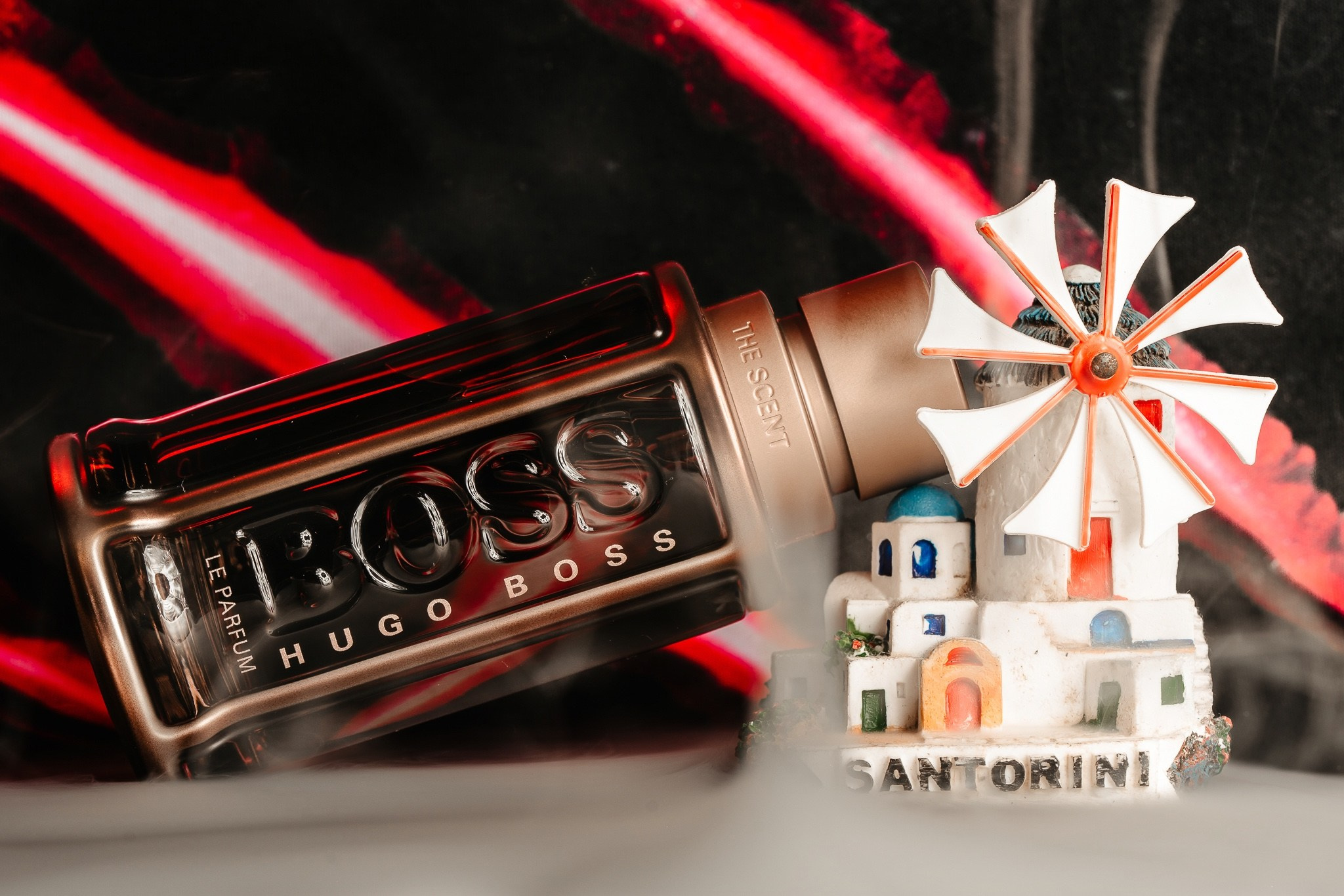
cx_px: 672
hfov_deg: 22.6
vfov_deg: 15.2
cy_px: 448
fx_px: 3360
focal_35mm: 90
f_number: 11
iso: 100
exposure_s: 1/2
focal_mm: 90
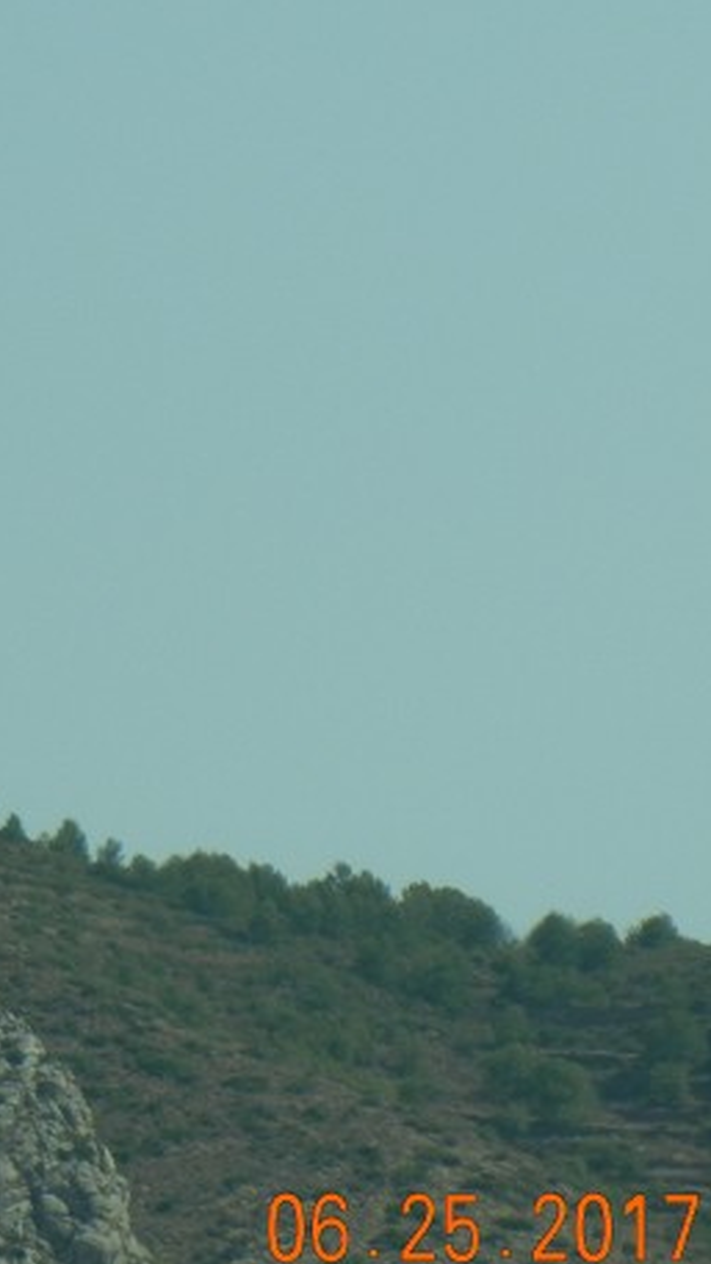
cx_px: -279
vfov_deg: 4.4
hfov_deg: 2.5
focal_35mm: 488
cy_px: 387
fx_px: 16359
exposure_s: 1/302
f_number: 9.4
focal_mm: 36
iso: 160
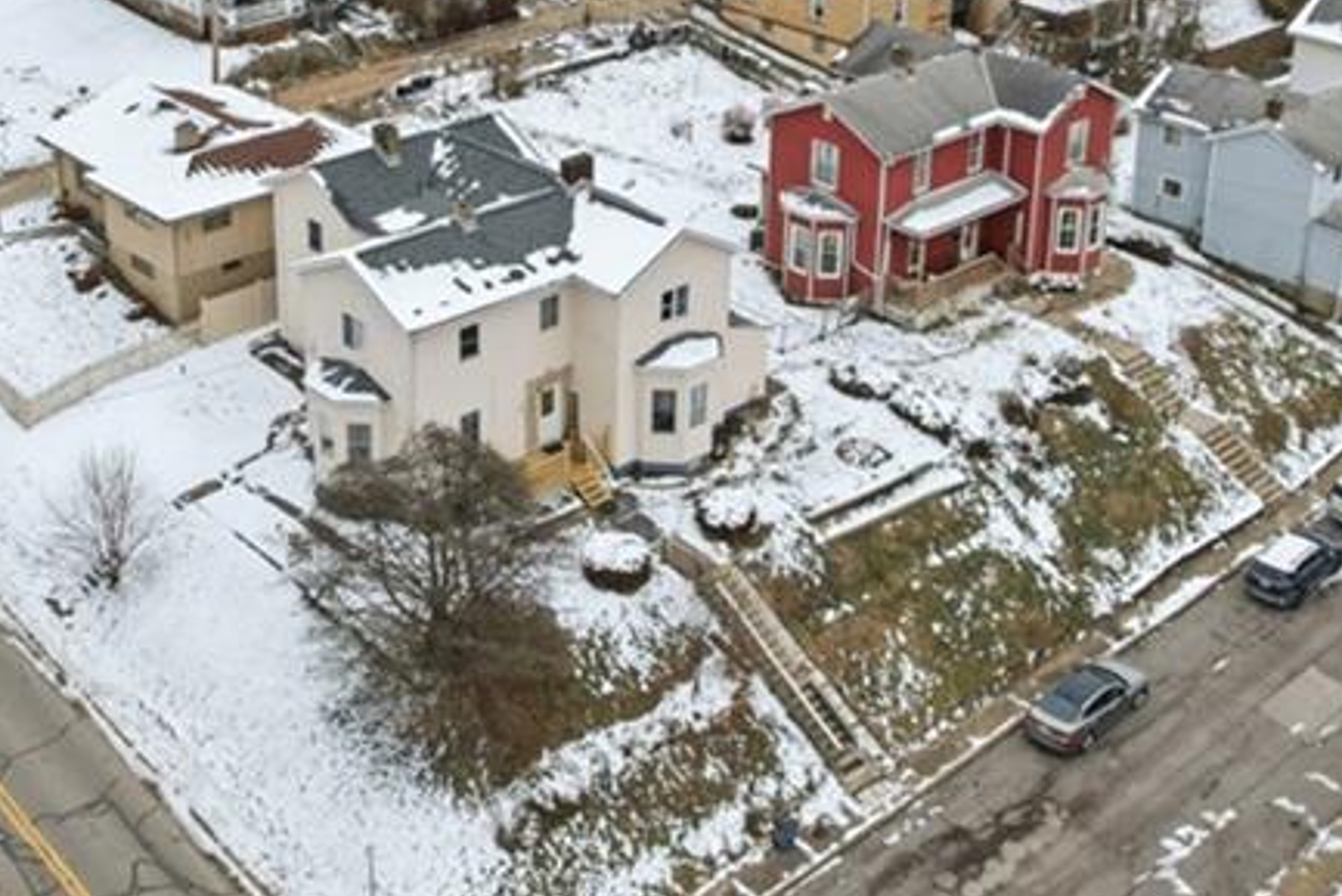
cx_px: 487
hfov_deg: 37.9
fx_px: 1939
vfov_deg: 25.3
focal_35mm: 52
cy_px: 116
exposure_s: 1/500
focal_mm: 8.4
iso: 150
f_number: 2.8
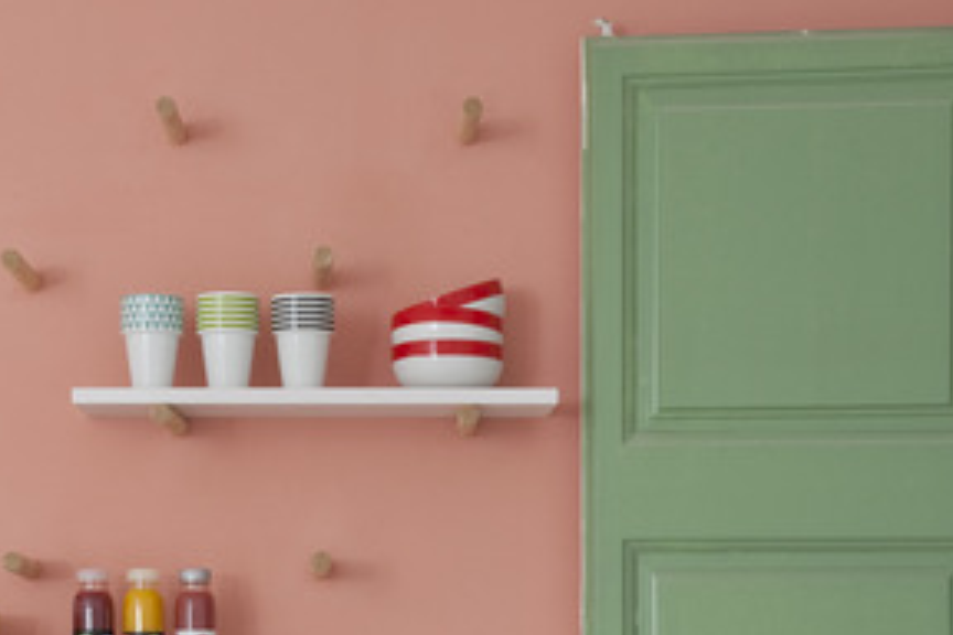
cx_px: 324
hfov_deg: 24.1
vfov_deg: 15.8
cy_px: 716
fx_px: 2223
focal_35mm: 84
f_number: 20
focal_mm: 31
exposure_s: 1.6
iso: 200
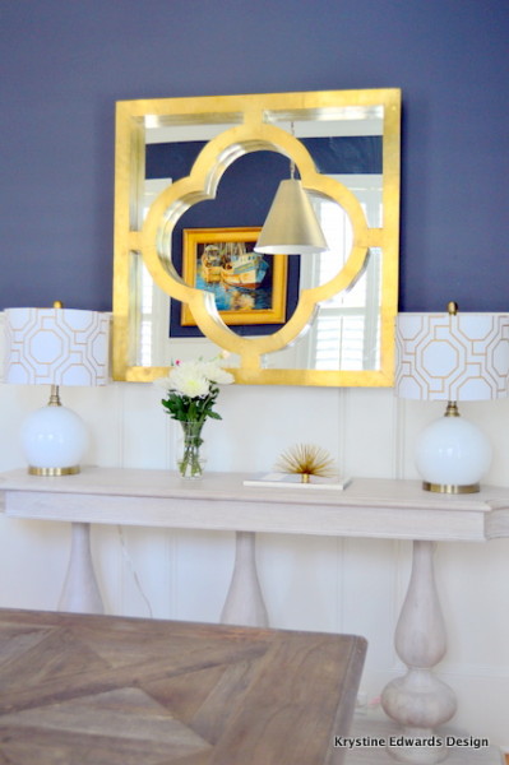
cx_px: 254
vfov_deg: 49.6
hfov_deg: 34.2
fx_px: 828
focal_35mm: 39
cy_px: 382
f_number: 4
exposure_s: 1/40
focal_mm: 26
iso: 320
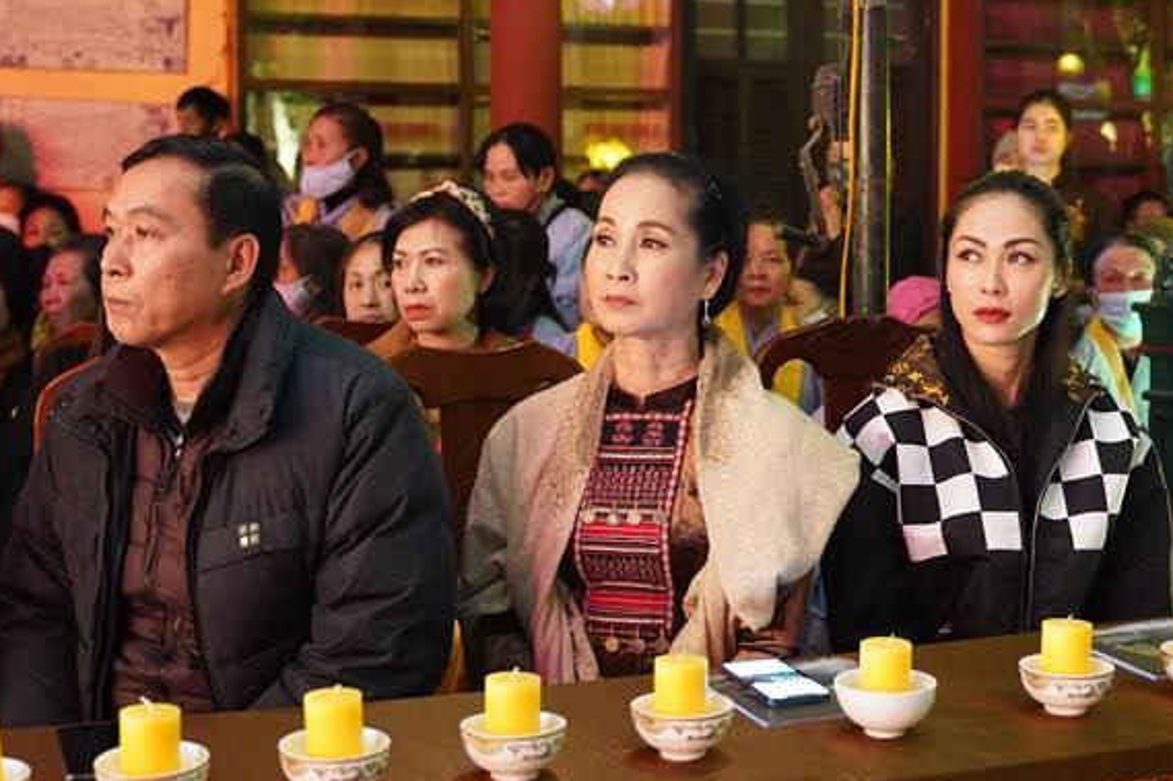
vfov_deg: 28.0
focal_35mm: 48
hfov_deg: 41.1
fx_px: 1563
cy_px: 341
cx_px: 616
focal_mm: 28
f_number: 2.8
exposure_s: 1/13
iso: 2500
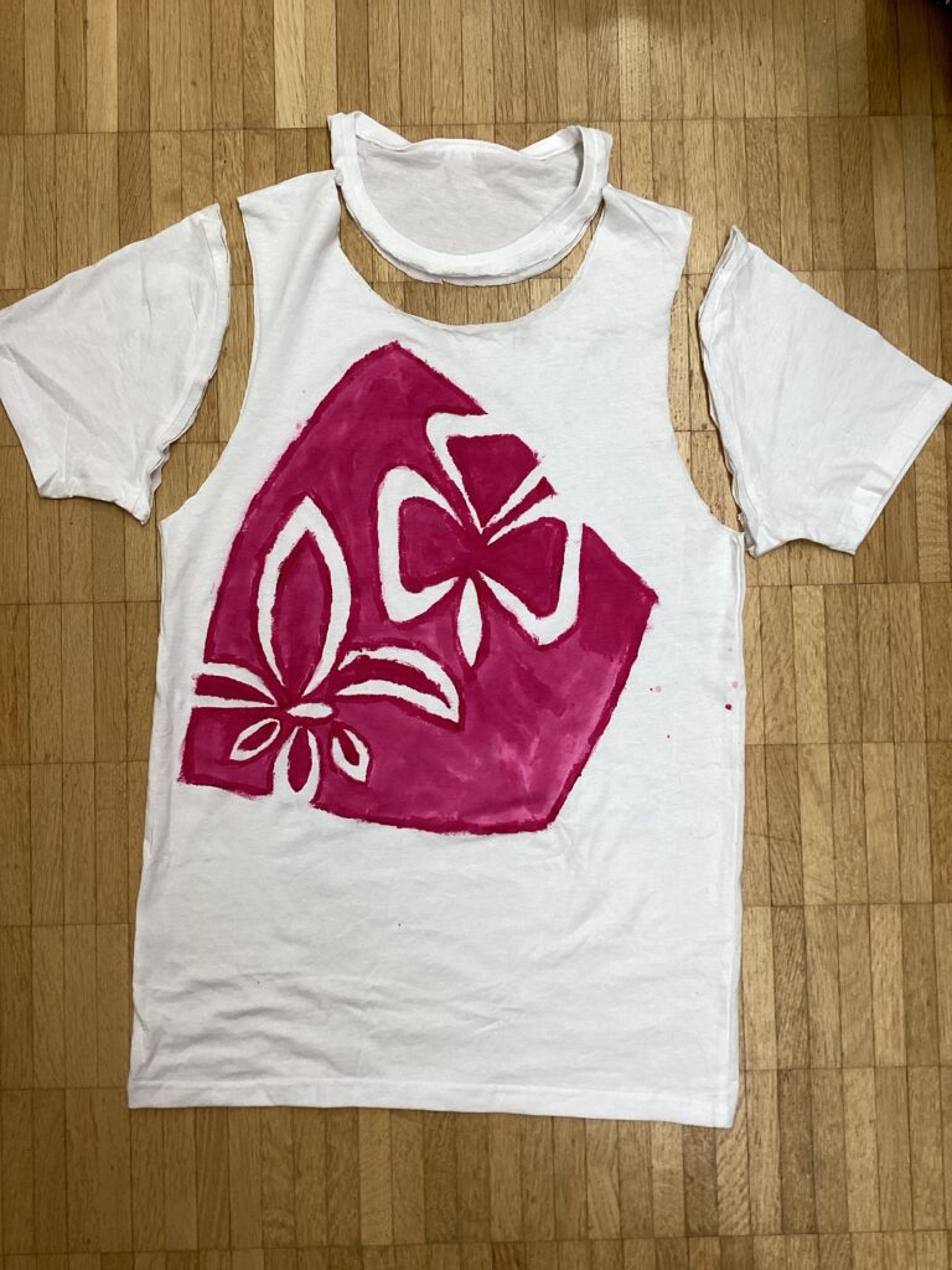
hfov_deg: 45.4
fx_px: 1137
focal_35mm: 31
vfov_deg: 58.4
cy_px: 635
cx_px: 476
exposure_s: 1/50
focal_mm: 3.3
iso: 50
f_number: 2.4
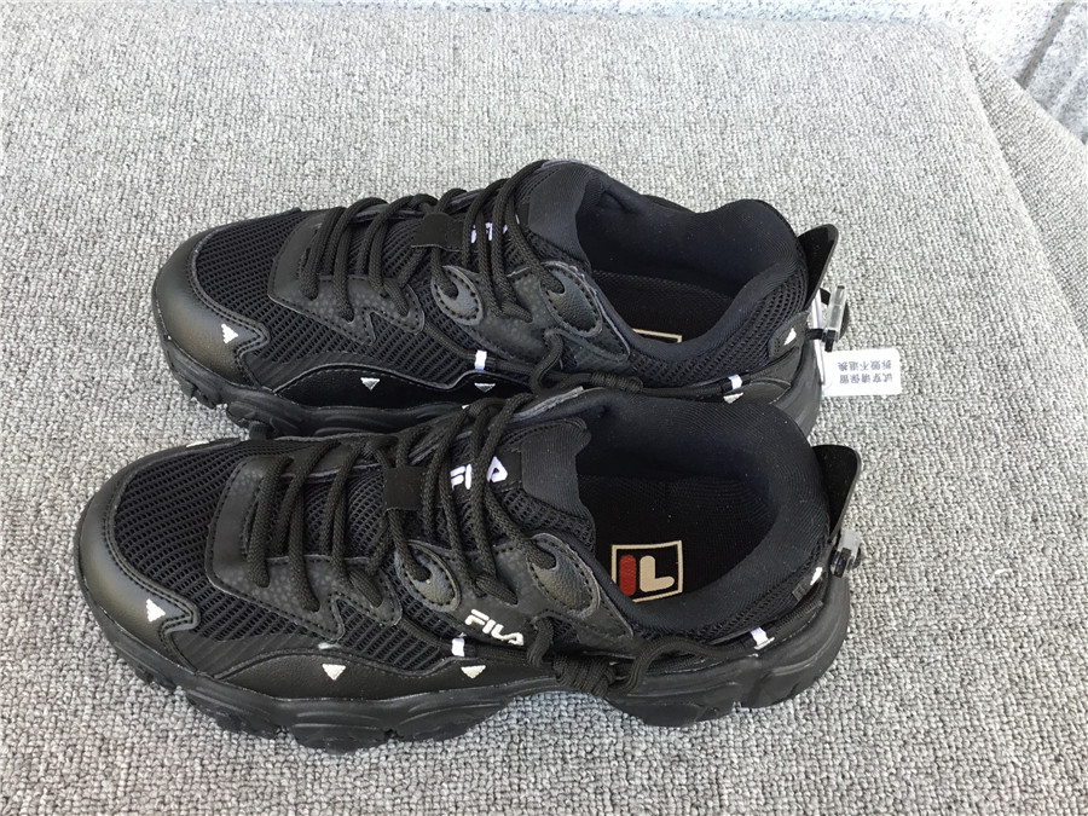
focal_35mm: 31
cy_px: 408
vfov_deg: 45.4
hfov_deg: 58.4
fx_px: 974
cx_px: 544
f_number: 2.4
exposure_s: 1/100
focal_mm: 3.3
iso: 40
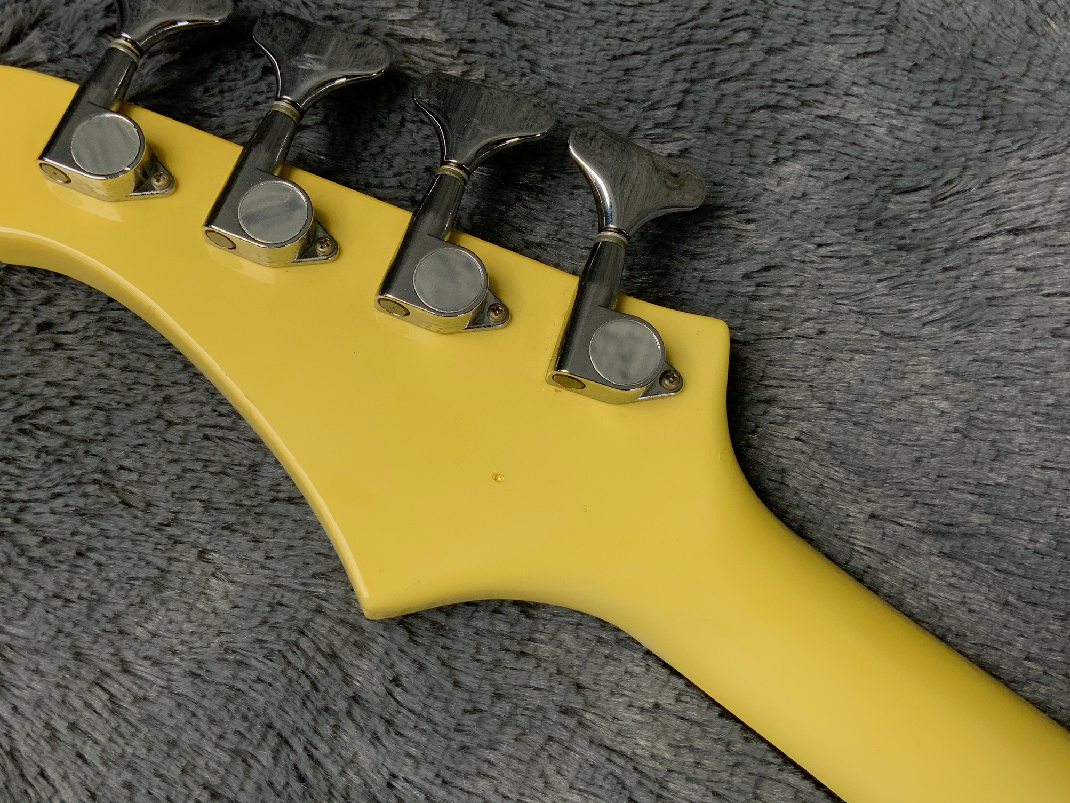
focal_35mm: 37
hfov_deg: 49.9
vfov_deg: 38.7
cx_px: 450
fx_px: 1144
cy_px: 388
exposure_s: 1/100
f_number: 1.8
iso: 32
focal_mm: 3
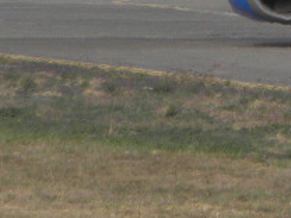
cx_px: 469
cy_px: -113
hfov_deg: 0.6
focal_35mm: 3285
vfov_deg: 0.5
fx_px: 27615
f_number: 5.6
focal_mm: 95.26
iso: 100
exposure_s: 1/400
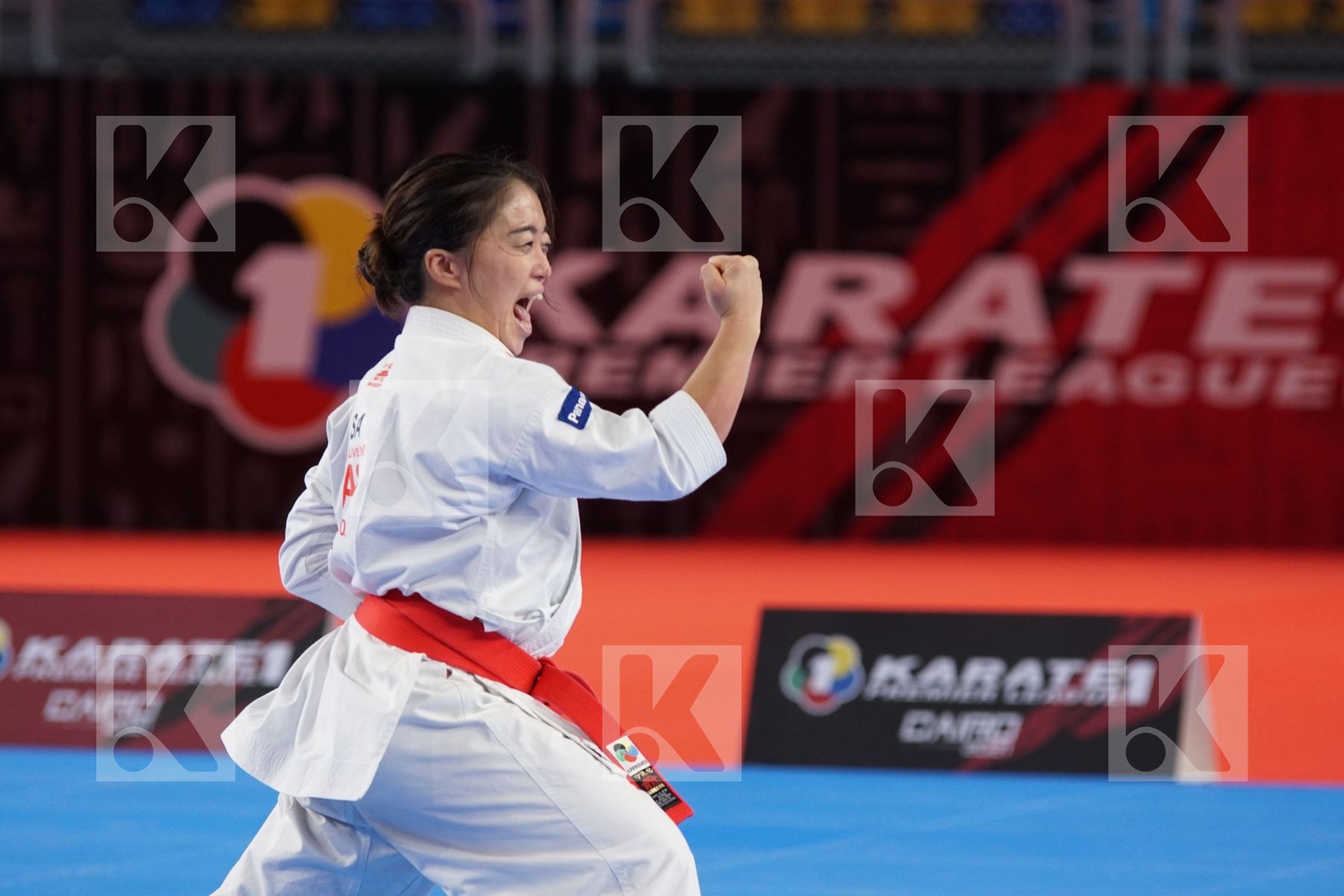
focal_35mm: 270
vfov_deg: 5.1
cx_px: 672
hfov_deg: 7.6
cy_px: 448
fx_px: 10079
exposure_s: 1/400
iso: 800
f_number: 3.2
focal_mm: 180
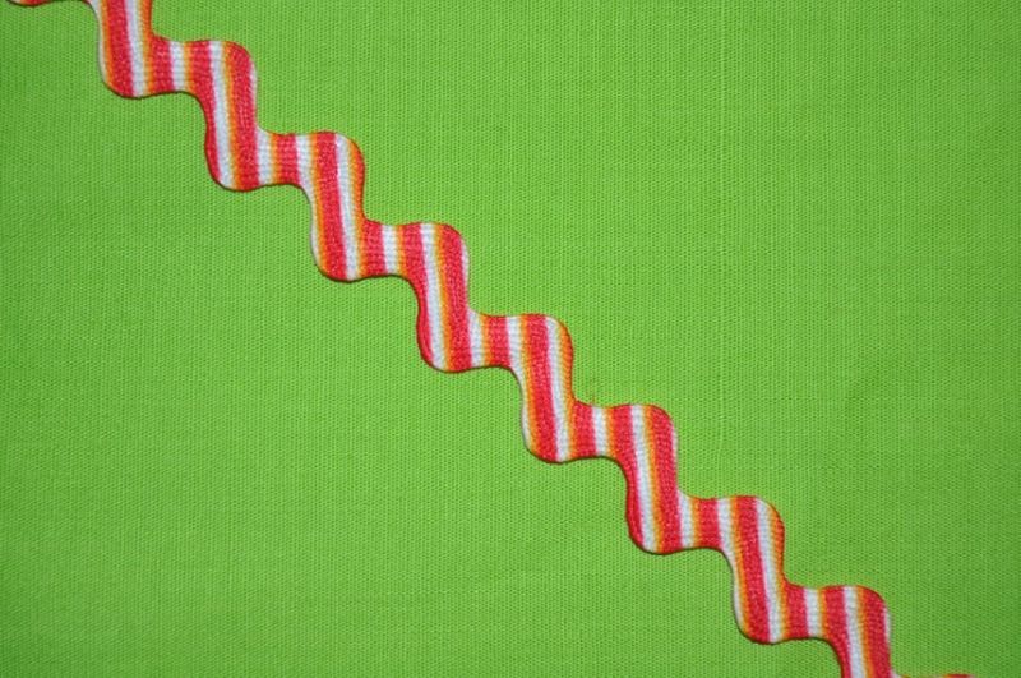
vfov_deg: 22.6
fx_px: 1699
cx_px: 510
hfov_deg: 33.4
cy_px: 339
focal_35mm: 60
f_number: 5.3
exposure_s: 1/60
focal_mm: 40
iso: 200
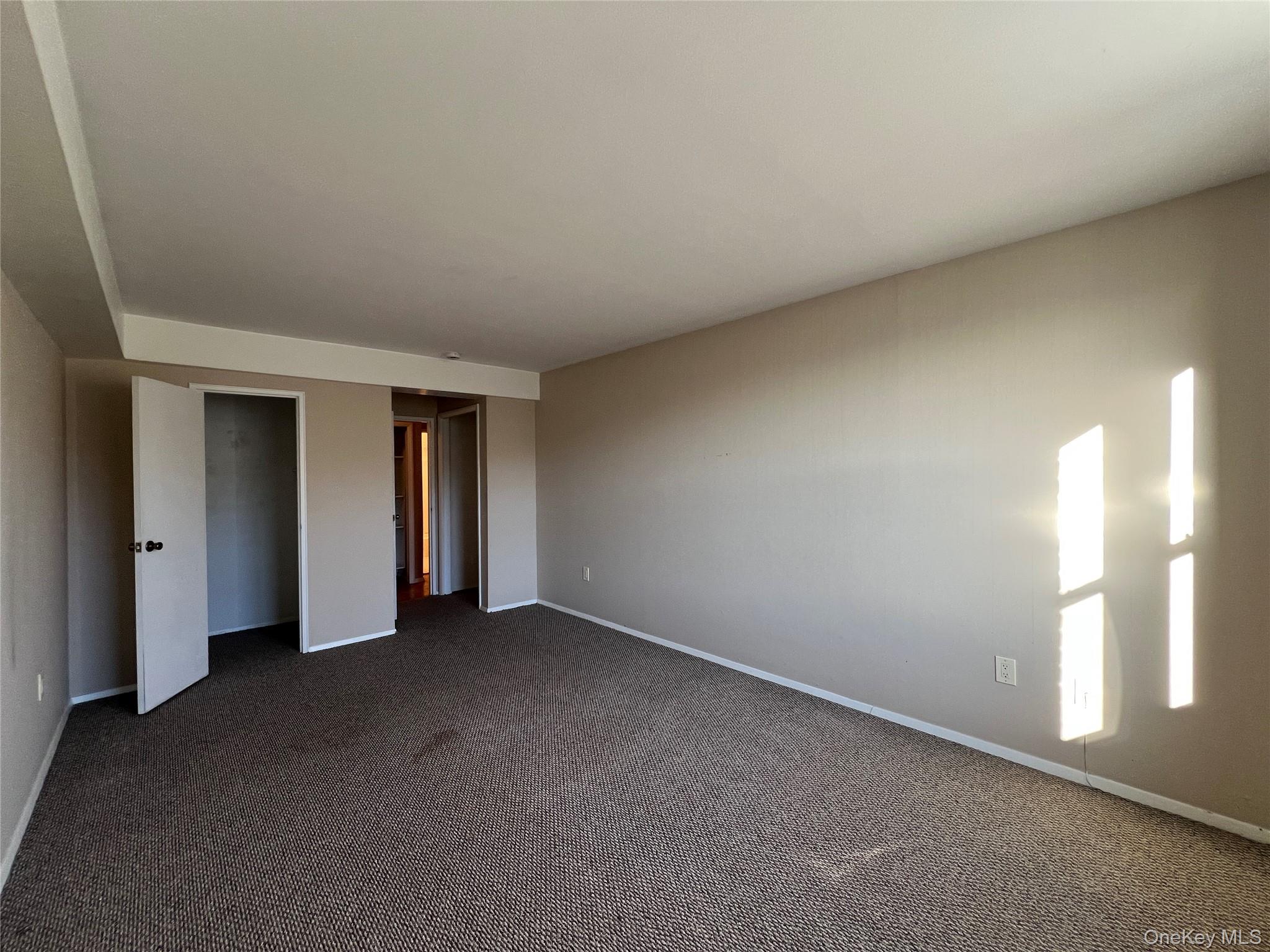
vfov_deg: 89.9
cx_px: 635
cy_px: 476
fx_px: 477
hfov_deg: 106.2
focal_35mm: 13
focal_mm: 1.57
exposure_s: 1/99
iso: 80
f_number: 1.8
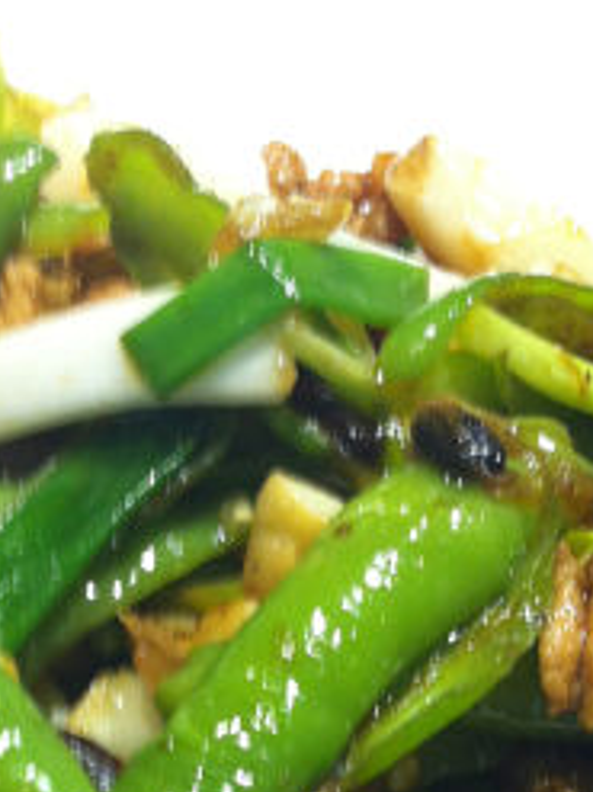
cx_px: 236
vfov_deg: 19.1
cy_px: 856
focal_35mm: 99
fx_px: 2263
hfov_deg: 14.9
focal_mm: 3.85
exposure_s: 1/15
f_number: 2.8
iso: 80
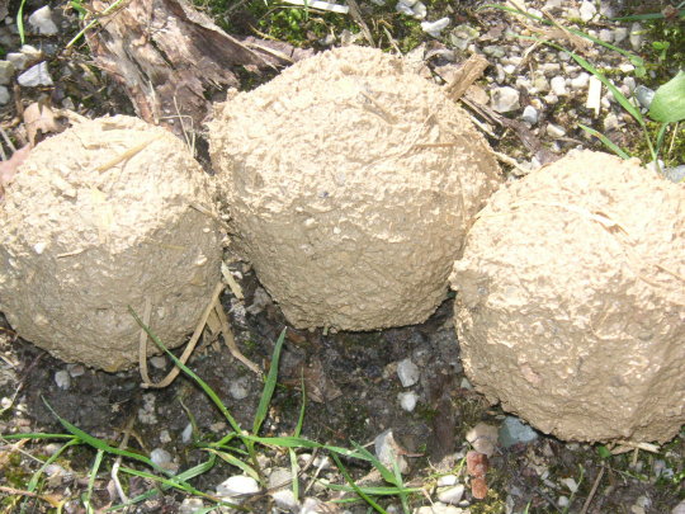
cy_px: 257
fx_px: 1741
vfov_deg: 16.8
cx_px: 342
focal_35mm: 88
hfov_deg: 22.3
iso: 160
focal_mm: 14.6
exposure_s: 1/750
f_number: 4.7
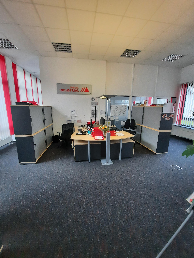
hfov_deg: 89.9
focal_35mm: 13
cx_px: 97
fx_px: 97
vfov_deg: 106.2
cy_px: 129
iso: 200
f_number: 2.2
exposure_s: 1/50
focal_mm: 1.74
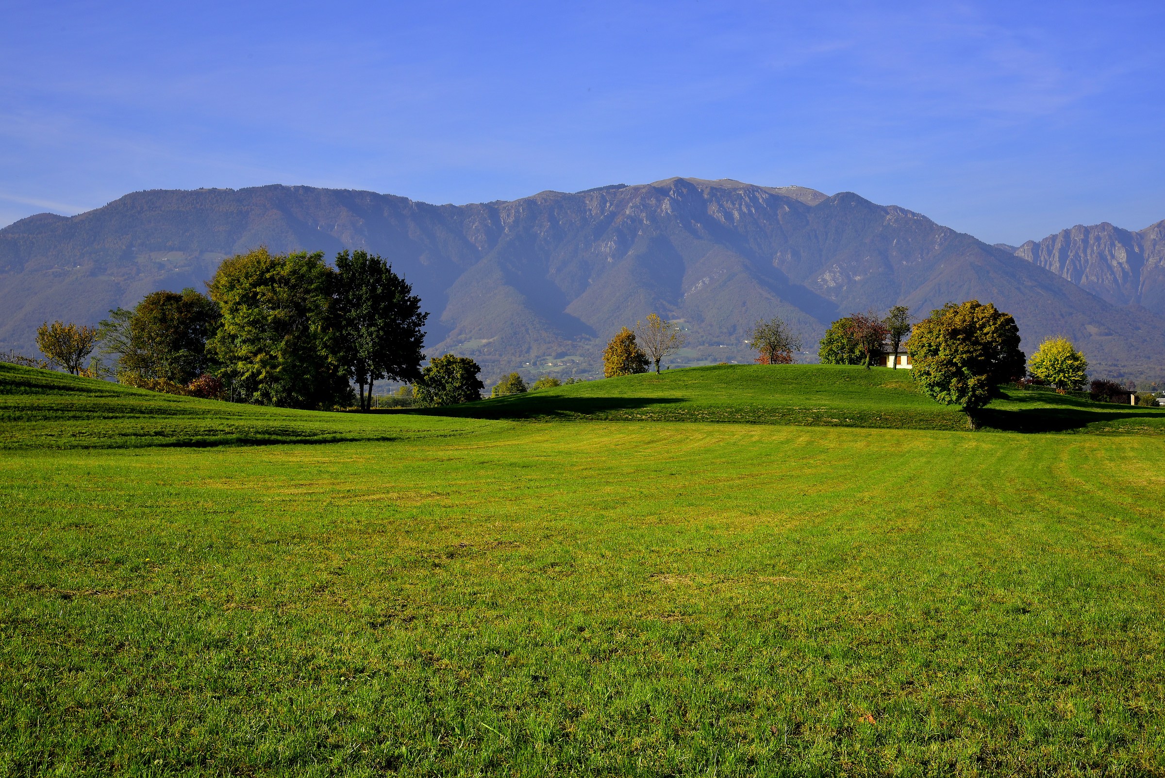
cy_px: 389
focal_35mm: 48
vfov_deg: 28.1
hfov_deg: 41.1
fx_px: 1554
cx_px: 582
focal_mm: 48
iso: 100
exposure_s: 1/80
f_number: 14
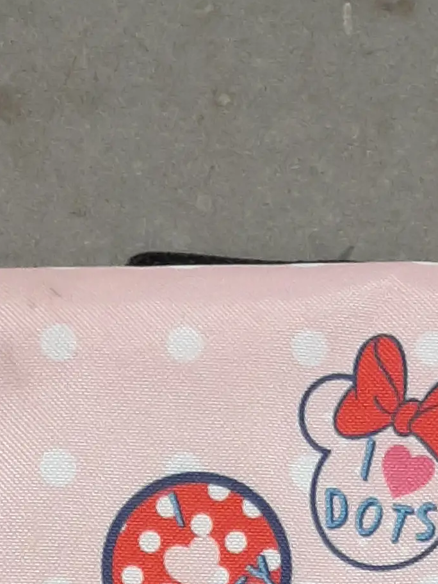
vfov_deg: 14.9
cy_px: 1054
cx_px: 207
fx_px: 1940
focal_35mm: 115
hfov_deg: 12.9
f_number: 1.7
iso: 100
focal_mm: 3.93
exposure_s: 1/50
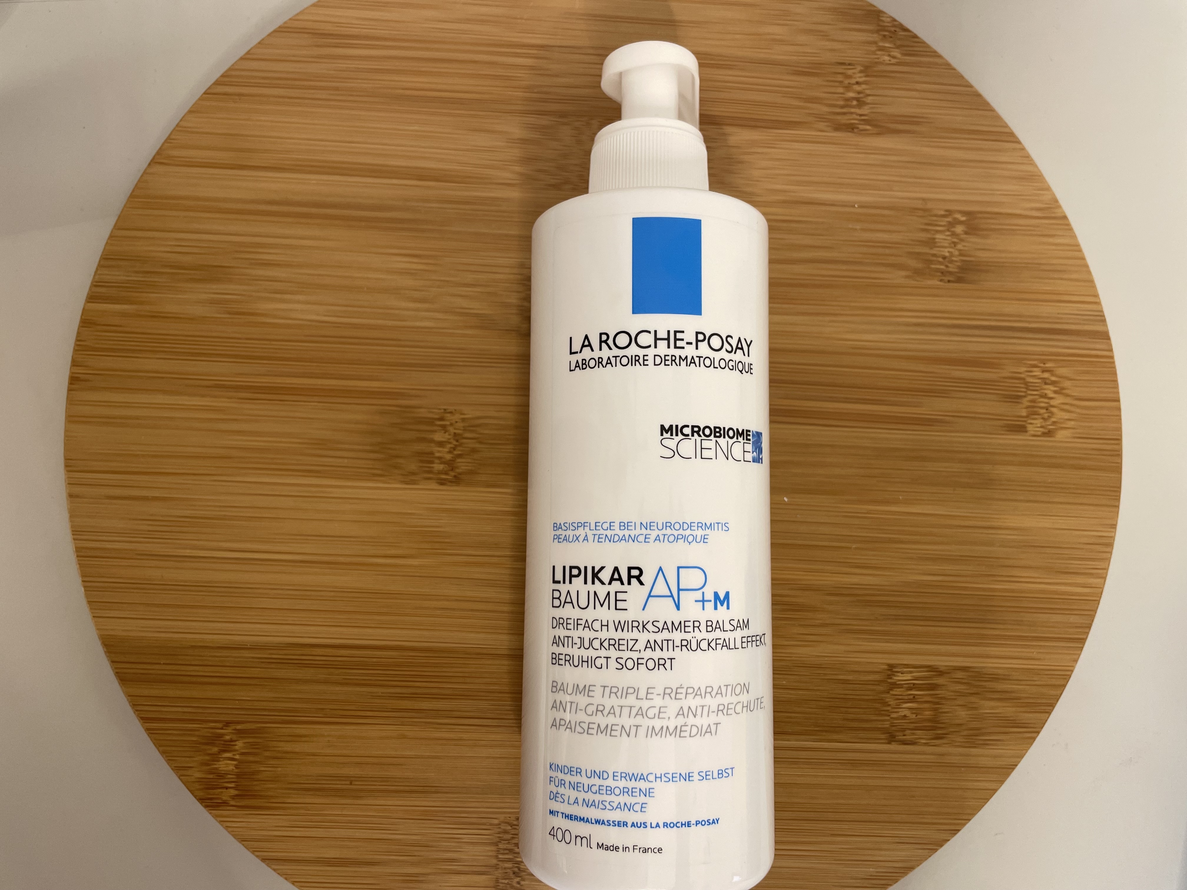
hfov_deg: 67.3
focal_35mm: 26
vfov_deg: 53.1
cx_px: 594
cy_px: 445
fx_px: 892
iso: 80
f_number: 1.6
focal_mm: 4.2
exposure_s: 1/50
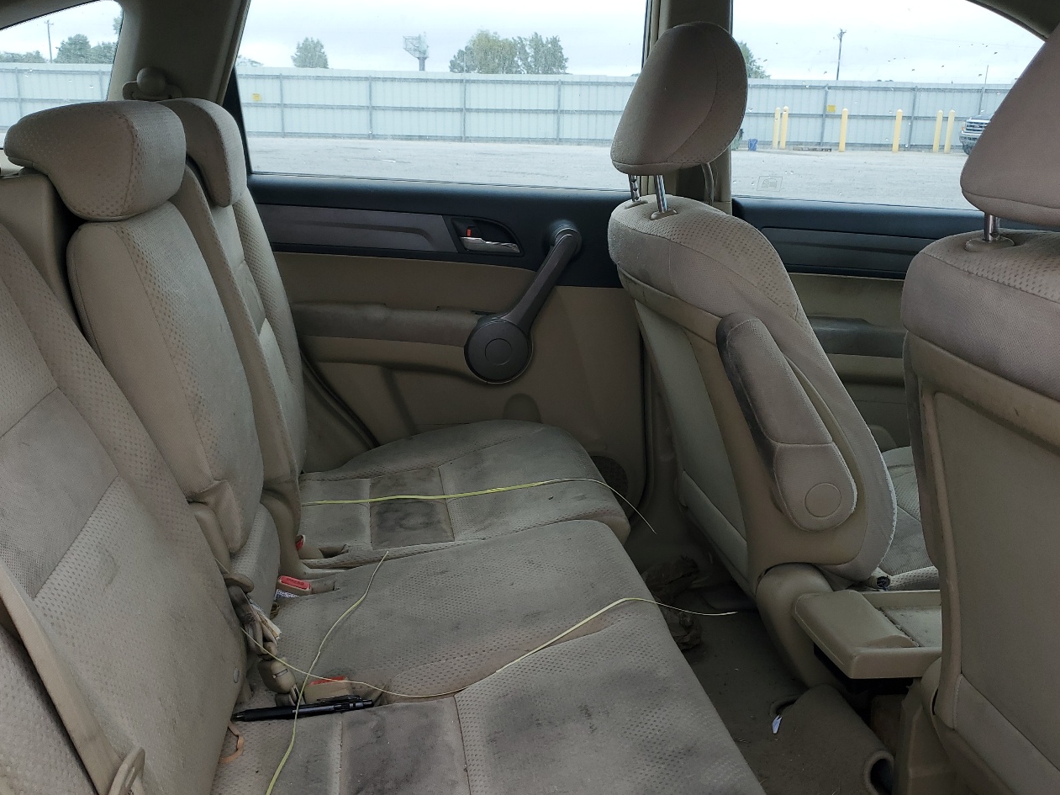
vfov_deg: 42.8
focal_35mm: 33
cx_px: 530
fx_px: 1010
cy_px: 457
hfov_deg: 55.4
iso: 50
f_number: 1.5
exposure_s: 1/250
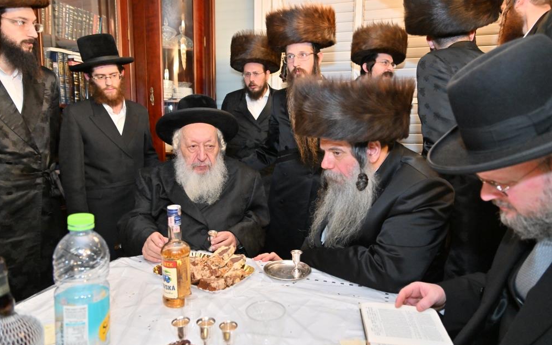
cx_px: 270
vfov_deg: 49.3
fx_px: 376
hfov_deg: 72.5
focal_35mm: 25
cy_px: 171
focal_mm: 24
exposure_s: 1/160
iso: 2000
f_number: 4
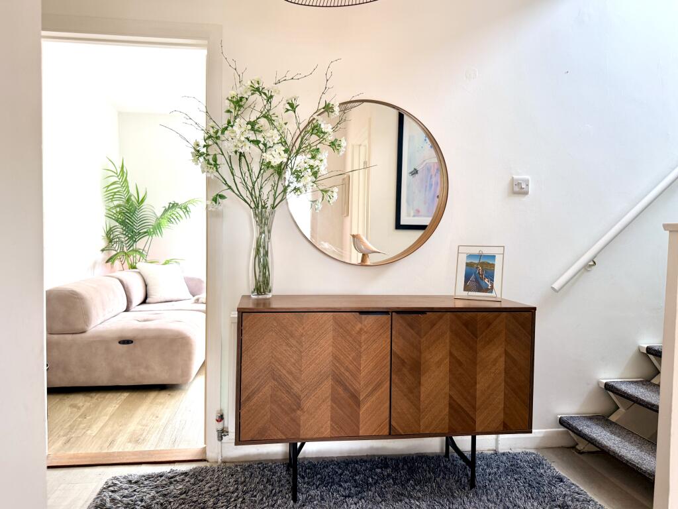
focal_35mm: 24
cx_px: 339
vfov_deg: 56.8
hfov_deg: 71.6
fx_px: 470
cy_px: 254
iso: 125
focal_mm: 6.76
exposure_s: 1/100
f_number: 1.78
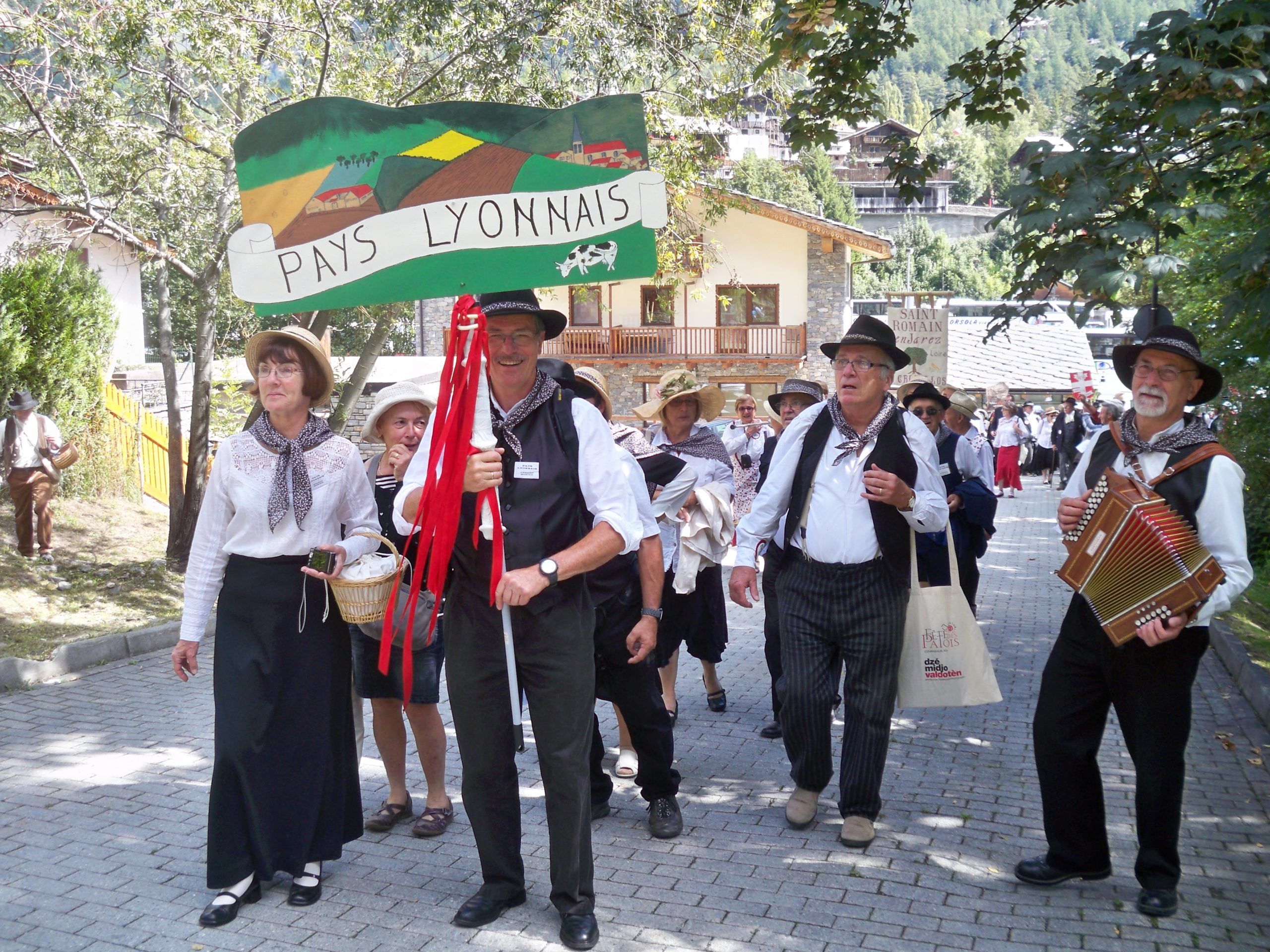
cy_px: 476
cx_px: 635
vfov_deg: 40.7
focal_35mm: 35
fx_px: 1284
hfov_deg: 52.6
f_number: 3.1
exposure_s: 1/125
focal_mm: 6.3
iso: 80
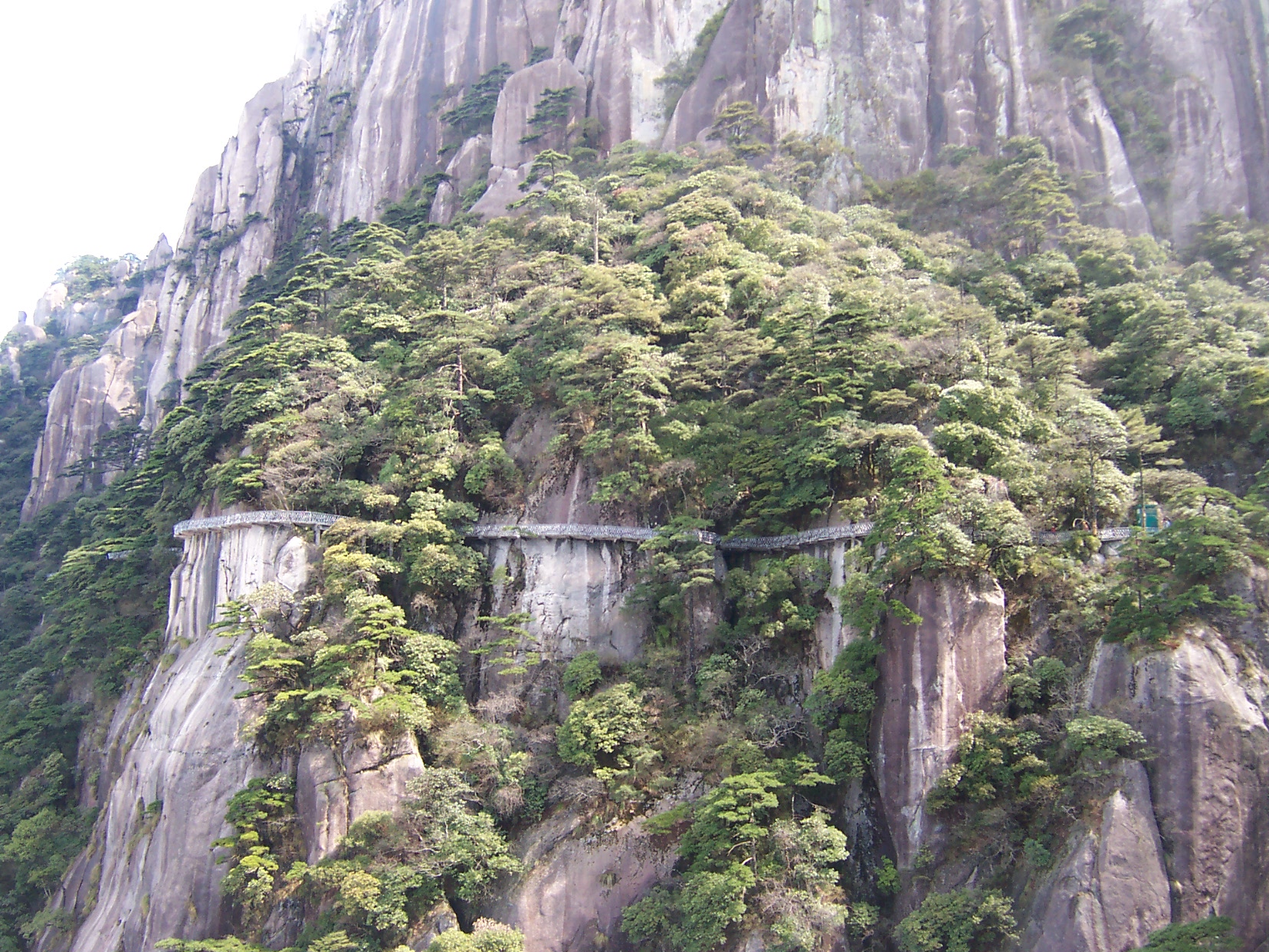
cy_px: 476
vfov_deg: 39.7
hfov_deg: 51.4
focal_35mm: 36
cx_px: 634
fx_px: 1320
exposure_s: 1/125
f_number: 3.4
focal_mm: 5.6
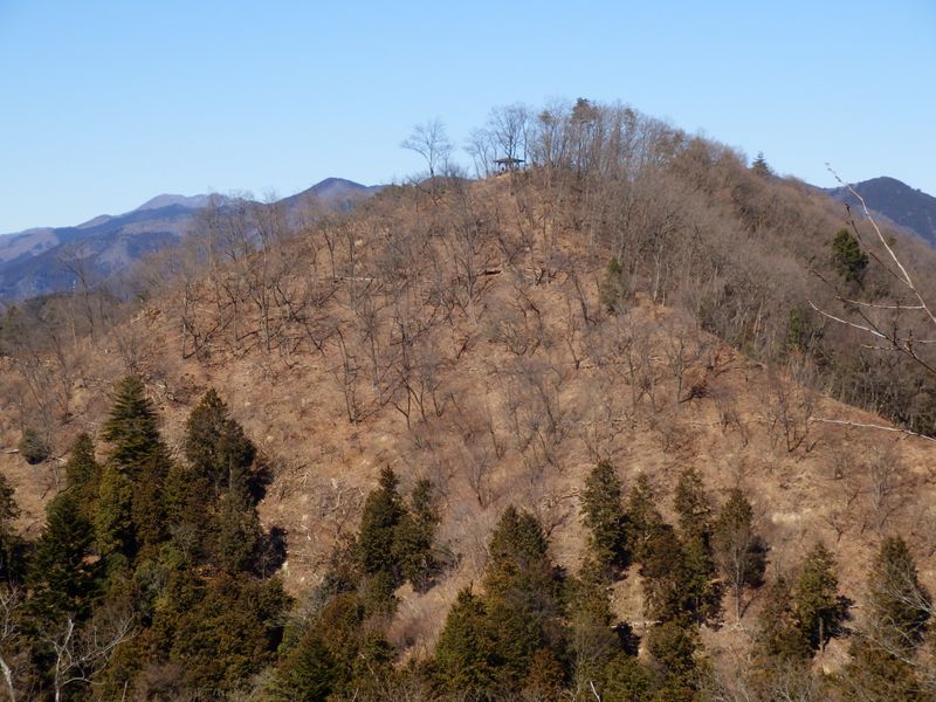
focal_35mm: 88
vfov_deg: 16.8
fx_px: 2379
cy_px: 351
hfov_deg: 22.3
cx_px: 468
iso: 80
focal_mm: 15.5
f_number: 5.1
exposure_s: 1/400
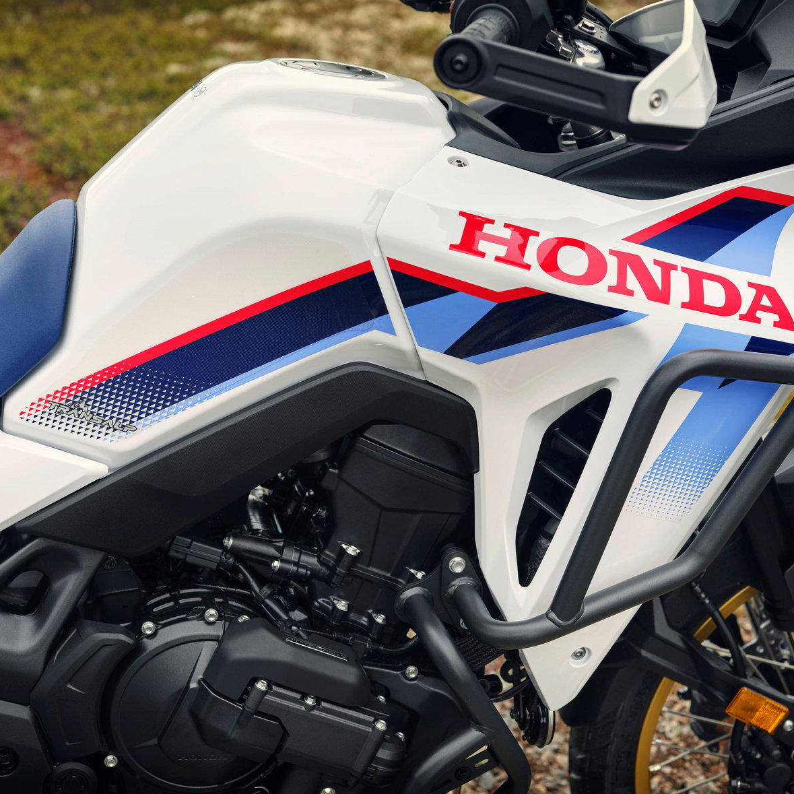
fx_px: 1557
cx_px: 428
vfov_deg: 28.6
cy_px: 391
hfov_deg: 28.6
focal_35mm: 60
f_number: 5.6
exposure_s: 1/60
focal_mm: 63
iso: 320
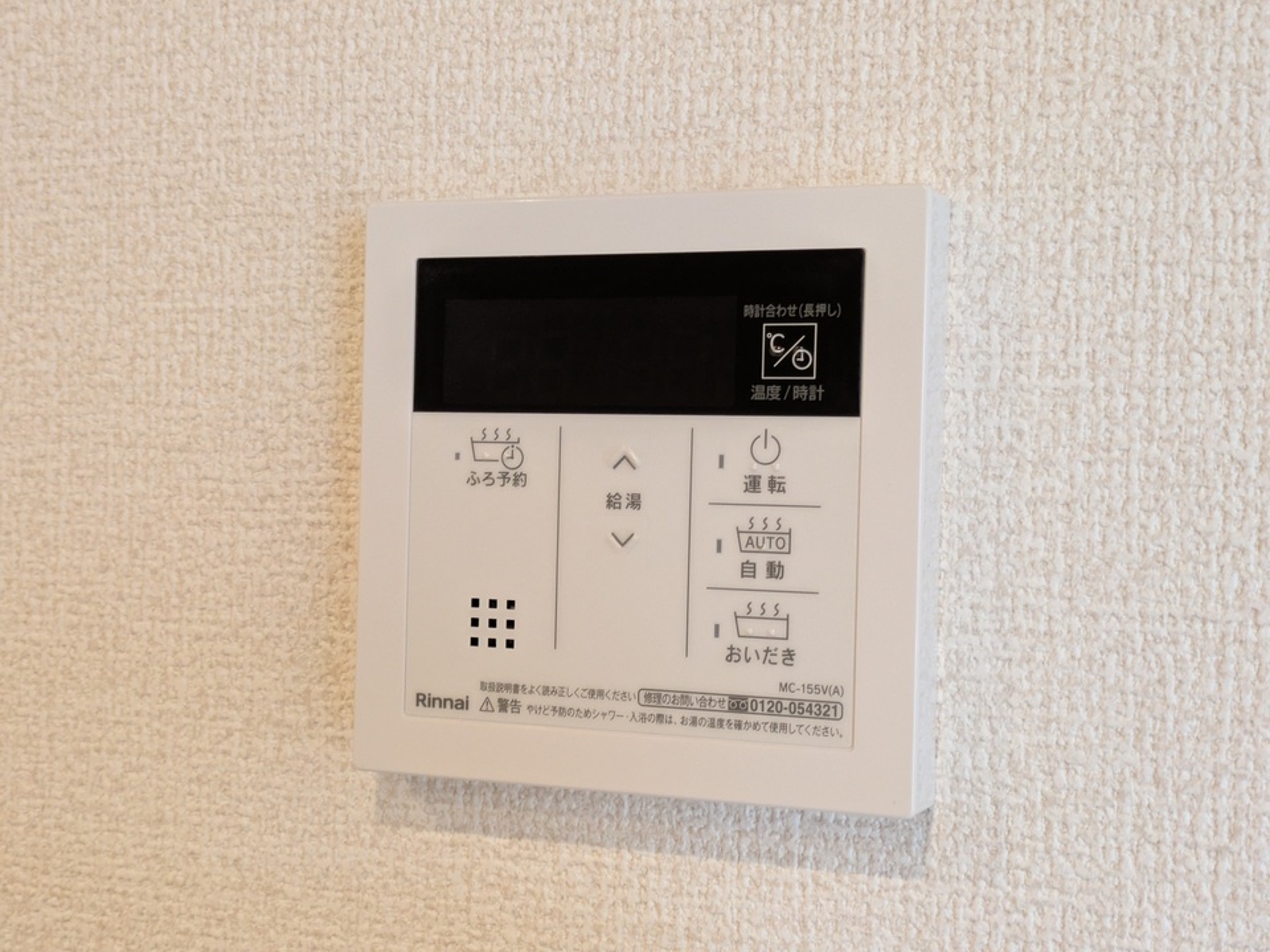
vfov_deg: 28.6
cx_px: 635
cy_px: 476
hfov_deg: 37.5
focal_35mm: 51
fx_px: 1871
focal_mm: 5.43
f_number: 1.89
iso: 146
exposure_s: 1/50
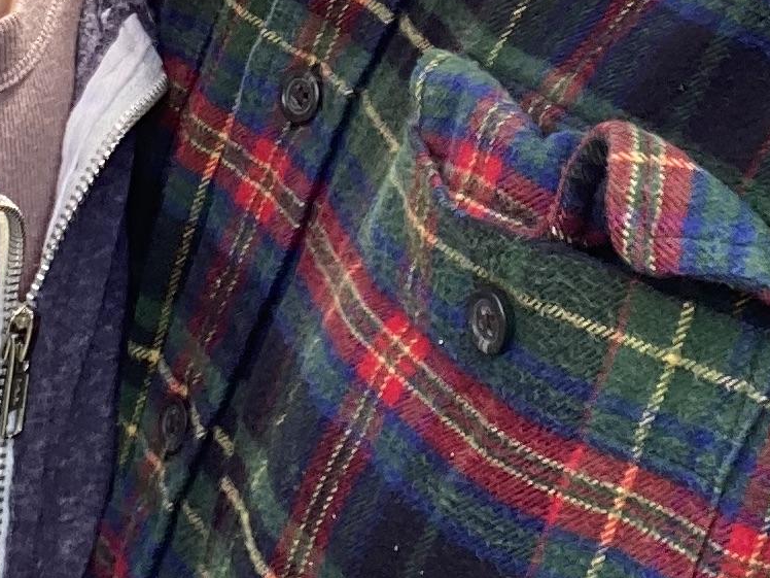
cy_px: -252
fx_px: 2758
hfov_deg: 15.9
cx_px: 350
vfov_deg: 11.5
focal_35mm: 124
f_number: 2.2
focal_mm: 2.71
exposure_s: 1/122
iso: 25
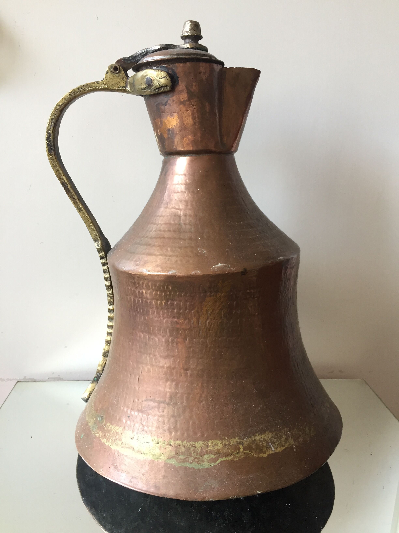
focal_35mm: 29
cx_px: 200
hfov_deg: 48.2
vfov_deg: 61.7
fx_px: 446
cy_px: 266
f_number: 2.2
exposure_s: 1/33
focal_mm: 4.15
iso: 100
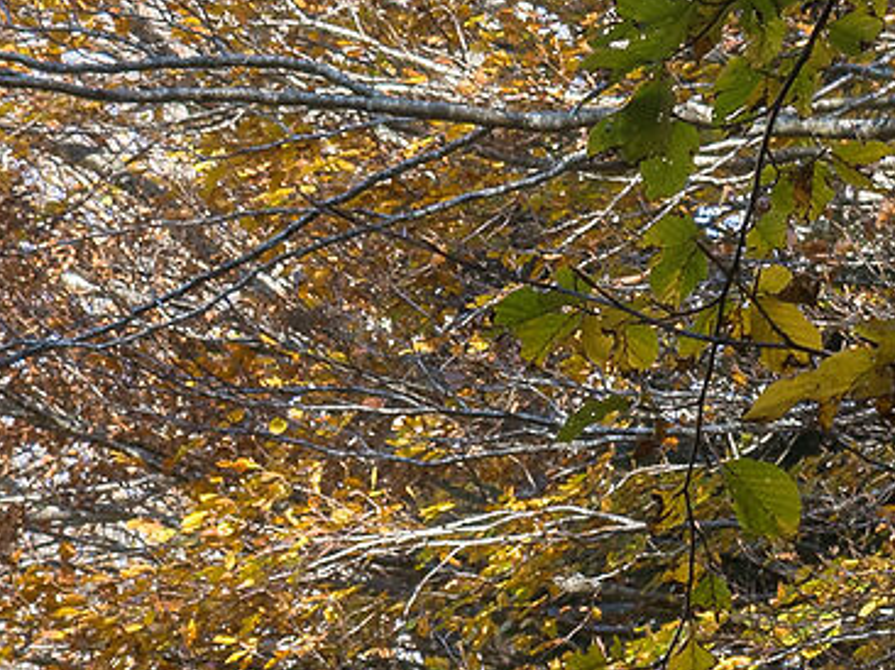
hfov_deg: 6.5
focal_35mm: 303
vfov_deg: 4.9
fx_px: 7829
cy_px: 435
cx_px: 719
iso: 100
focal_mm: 32
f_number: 11
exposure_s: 1/50
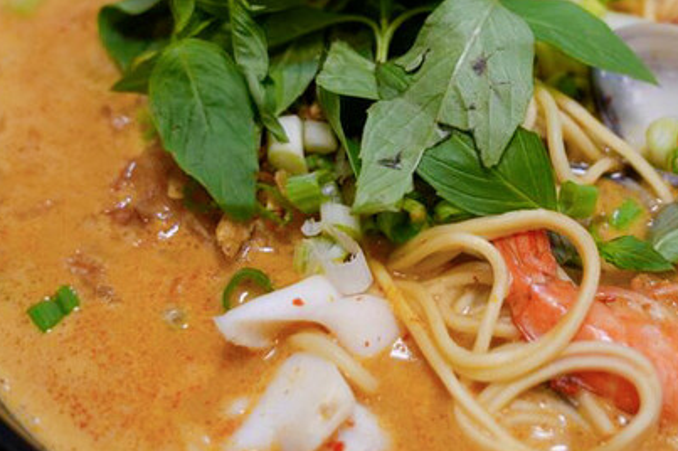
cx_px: 516
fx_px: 1430
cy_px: 109
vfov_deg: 17.8
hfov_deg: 26.3
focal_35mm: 76
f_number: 4
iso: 500
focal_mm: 36
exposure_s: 1/40
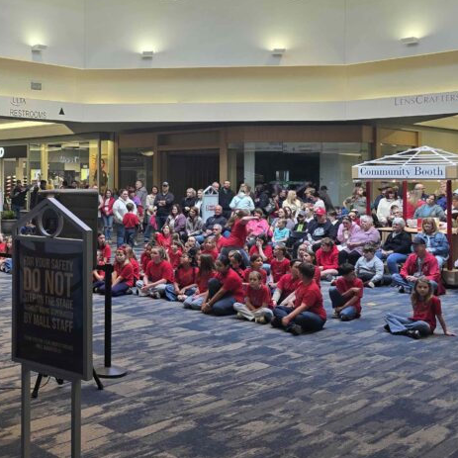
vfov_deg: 37.3
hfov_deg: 35.6
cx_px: 57
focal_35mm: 45
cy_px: 163
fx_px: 674
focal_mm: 6.3
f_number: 1.7
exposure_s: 1/120
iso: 100
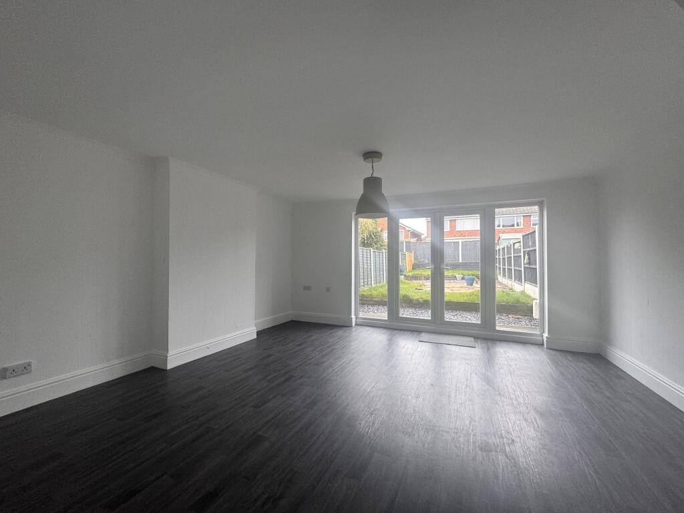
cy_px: 256
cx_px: 342
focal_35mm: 14
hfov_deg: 102.1
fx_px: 277
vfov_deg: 85.7
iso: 160
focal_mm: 2.22
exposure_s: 1/99
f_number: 2.2
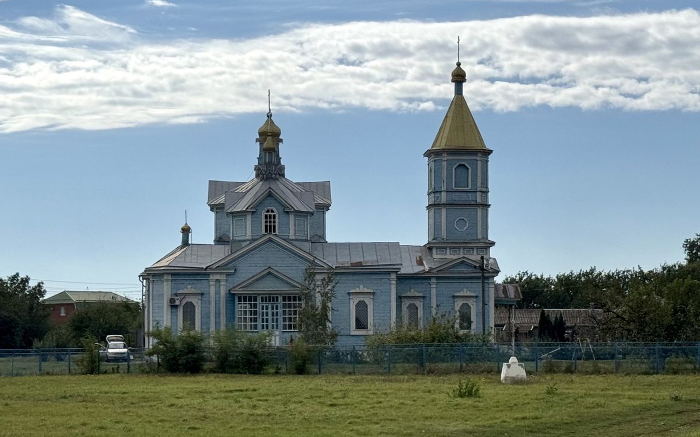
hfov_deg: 39.6
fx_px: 973
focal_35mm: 51
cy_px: 205
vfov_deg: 25.3
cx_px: 350
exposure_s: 1/20000
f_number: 1.78
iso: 64
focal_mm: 6.76
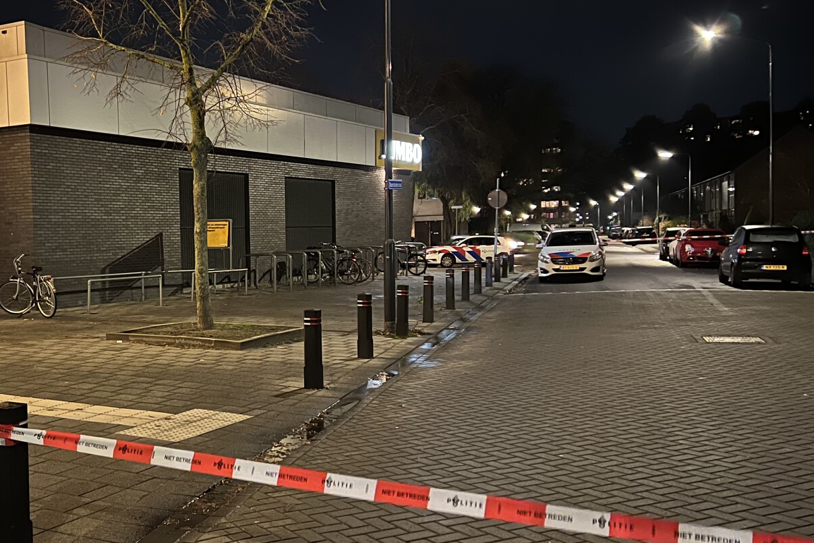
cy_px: 293
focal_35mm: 43
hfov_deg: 43.6
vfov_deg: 31.2
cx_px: 179
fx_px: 972
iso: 1000
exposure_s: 1/17
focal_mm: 5.7
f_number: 1.5
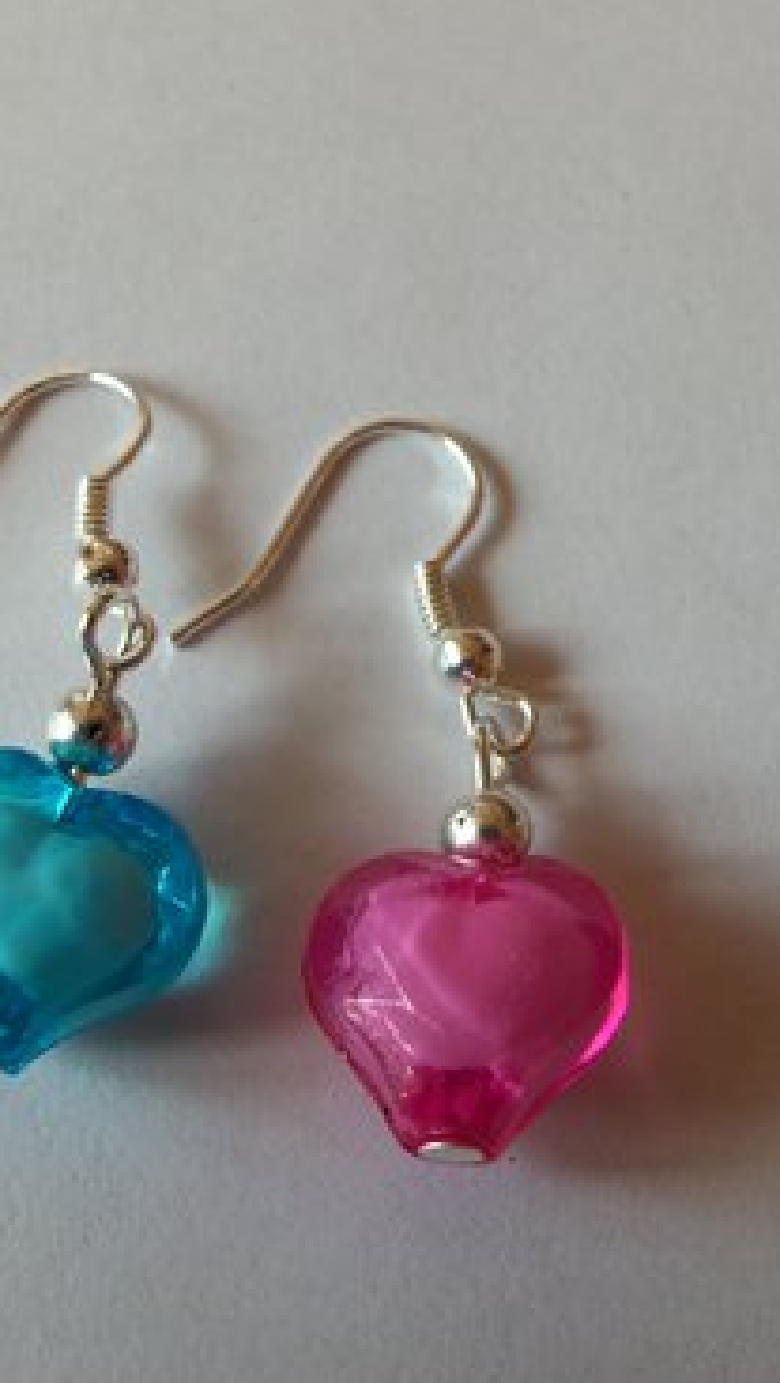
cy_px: 688
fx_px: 1578
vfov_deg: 47.3
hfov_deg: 27.7
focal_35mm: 43
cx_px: 332
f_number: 3.4
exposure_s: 1/80
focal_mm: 5.2
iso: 80
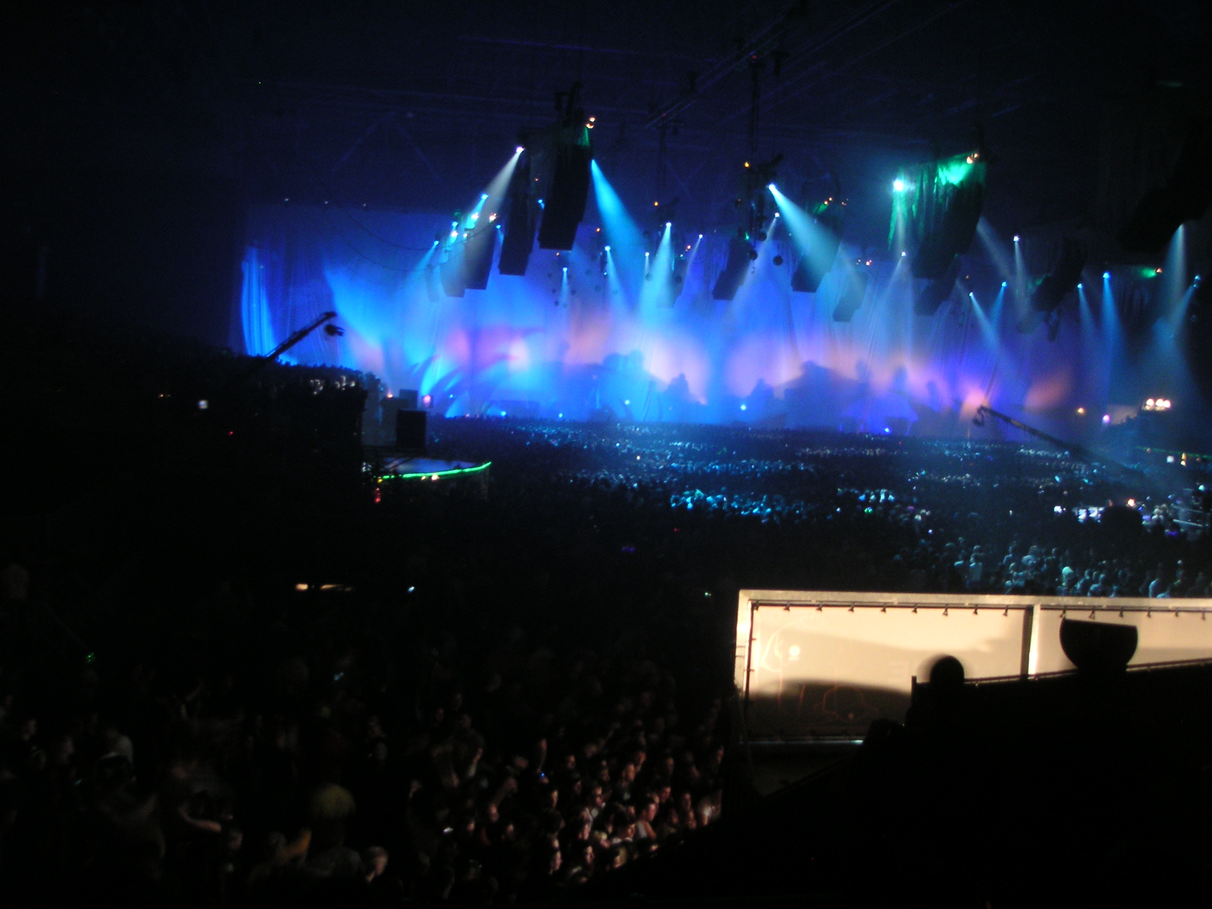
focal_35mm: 38
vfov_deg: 37.7
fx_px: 1330
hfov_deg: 49.0
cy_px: 454
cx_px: 606
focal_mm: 6
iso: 100
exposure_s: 1/1.6
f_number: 2.8
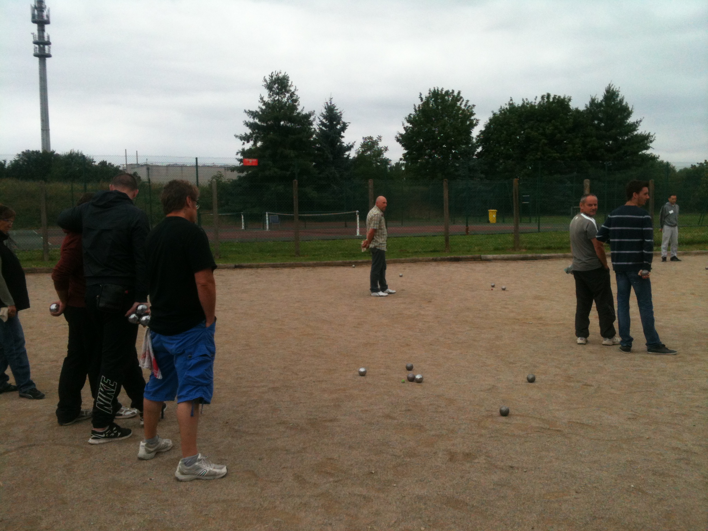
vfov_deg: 40.7
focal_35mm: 35
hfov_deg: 52.6
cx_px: 354
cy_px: 266
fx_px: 716
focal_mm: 3.85
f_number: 2.8
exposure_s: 1/488
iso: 64
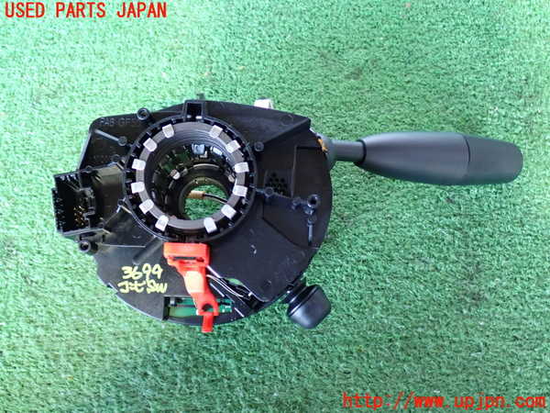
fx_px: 604
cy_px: 206
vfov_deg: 37.7
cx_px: 275
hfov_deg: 49.0
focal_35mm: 38
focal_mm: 6.83
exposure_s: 1/25
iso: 800
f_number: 2.7
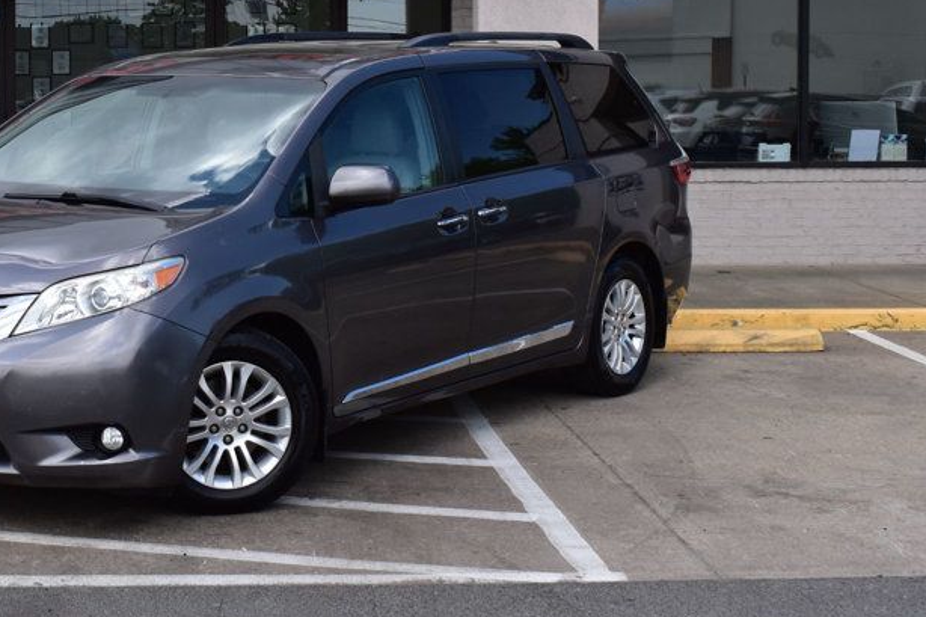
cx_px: 250
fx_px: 1929
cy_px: 158
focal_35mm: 75
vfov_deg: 18.1
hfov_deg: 26.7
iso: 400
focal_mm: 30
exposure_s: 1/320
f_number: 10
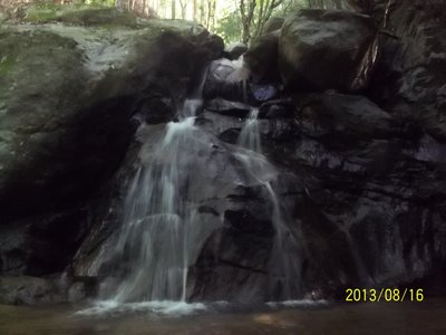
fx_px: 490
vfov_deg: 37.7
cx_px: 223
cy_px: 168
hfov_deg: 49.0
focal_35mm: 38
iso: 320
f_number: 4.5
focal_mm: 6.3
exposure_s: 1/8
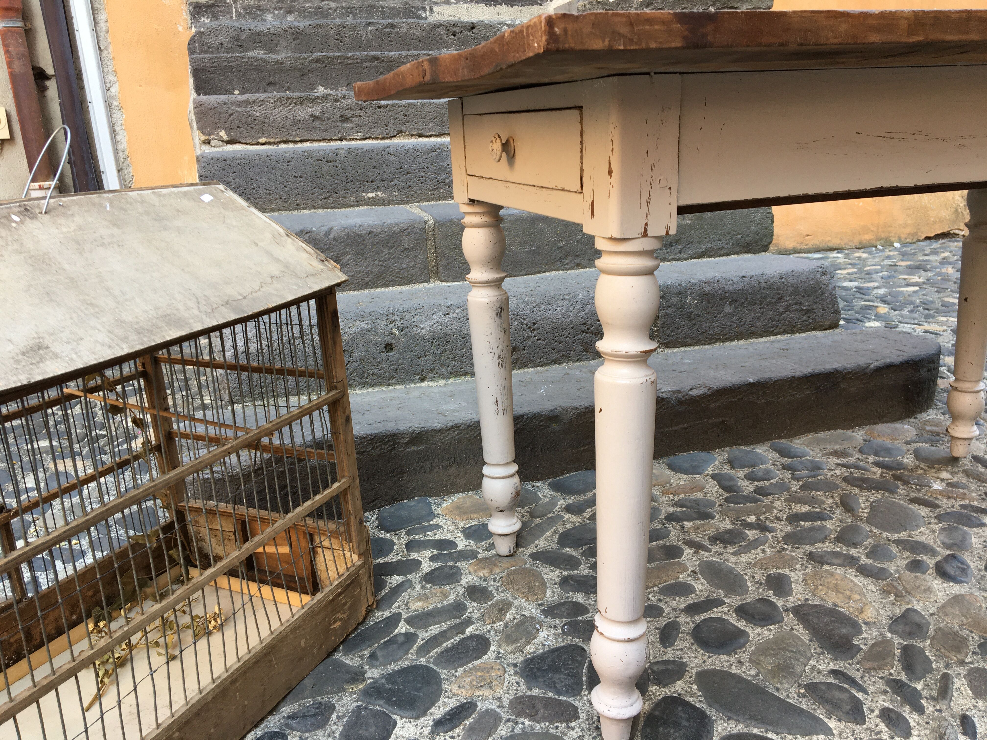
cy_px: 370
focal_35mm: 29
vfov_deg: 48.2
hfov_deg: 61.7
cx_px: 494
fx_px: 827
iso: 32
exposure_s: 1/50
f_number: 2.2
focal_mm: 4.15
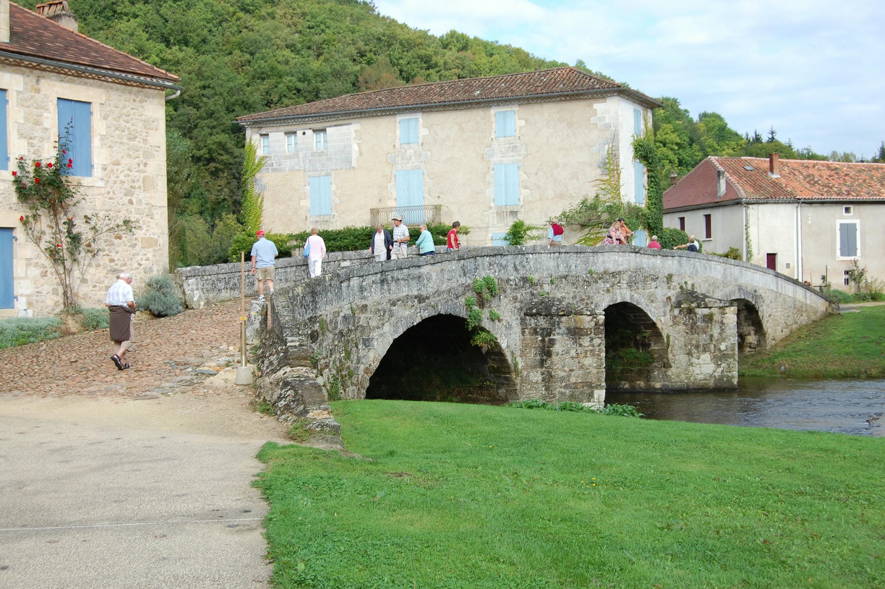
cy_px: 294
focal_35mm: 42
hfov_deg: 46.4
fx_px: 1032
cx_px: 442
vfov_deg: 31.8
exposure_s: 1/250
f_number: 8
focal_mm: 28
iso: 200
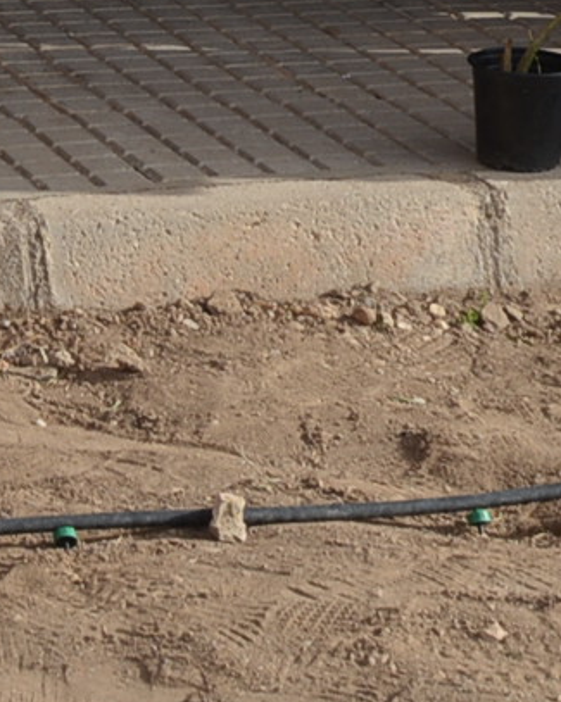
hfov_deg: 6.8
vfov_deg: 8.1
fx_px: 4737
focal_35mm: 228
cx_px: 22
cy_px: -674
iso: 100
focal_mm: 22
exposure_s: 1/200
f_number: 8
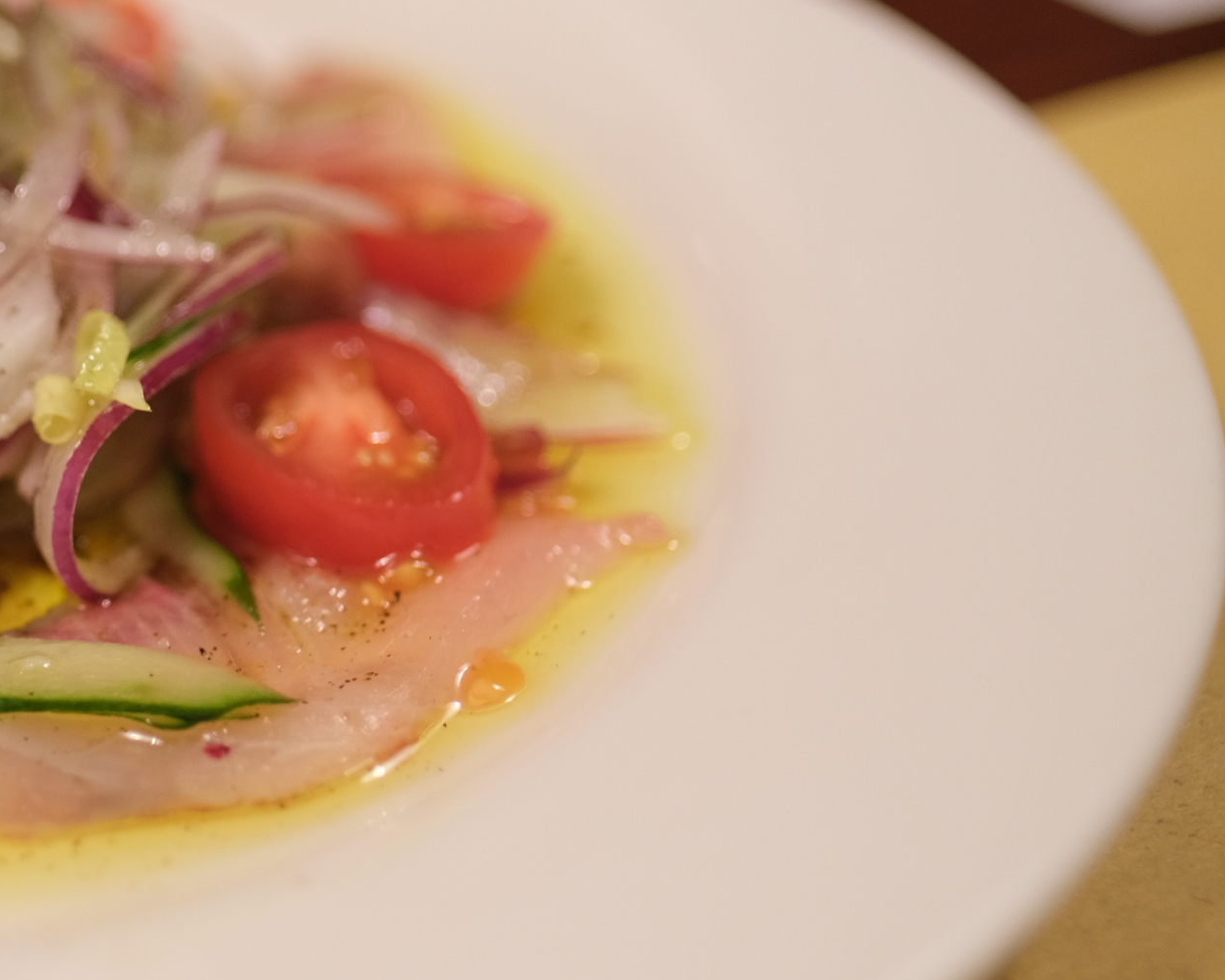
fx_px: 2030
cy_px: 299
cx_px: -59
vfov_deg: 26.9
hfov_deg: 30.6
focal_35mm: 56
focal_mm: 16
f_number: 1.4
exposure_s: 1/60
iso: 500
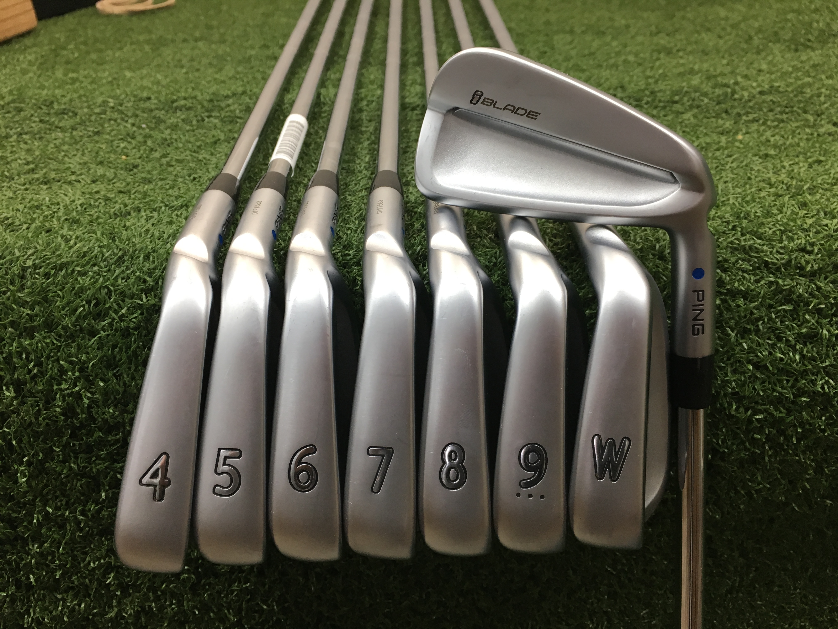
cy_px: 314
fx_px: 702
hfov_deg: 61.7
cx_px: 419
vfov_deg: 48.2
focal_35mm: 29
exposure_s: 1/30
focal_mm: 4.15
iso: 50
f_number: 2.2
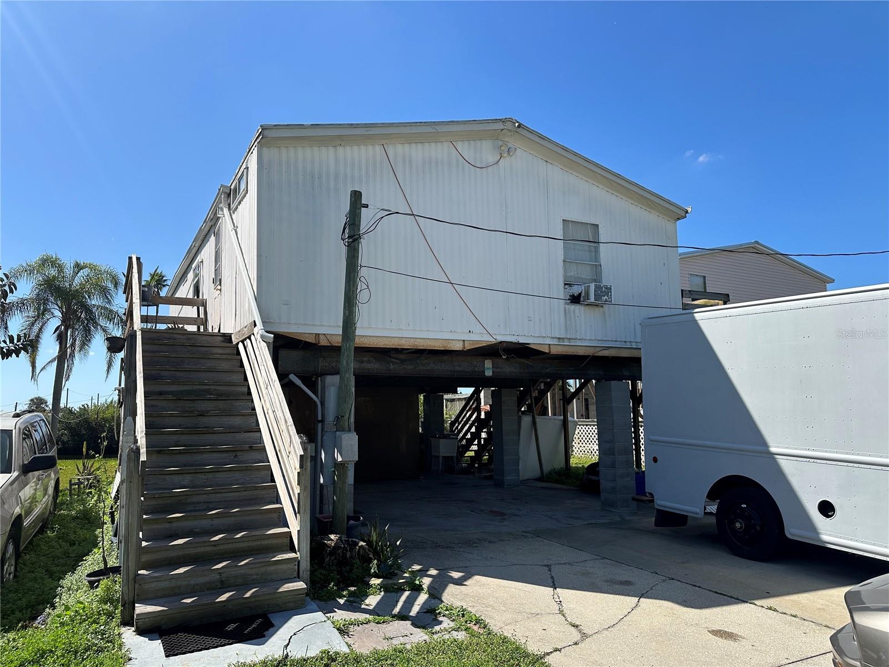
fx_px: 616
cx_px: 444
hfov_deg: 71.6
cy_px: 334
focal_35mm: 24
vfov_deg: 56.8
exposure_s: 1/4184
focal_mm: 6.86
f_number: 1.78
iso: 80
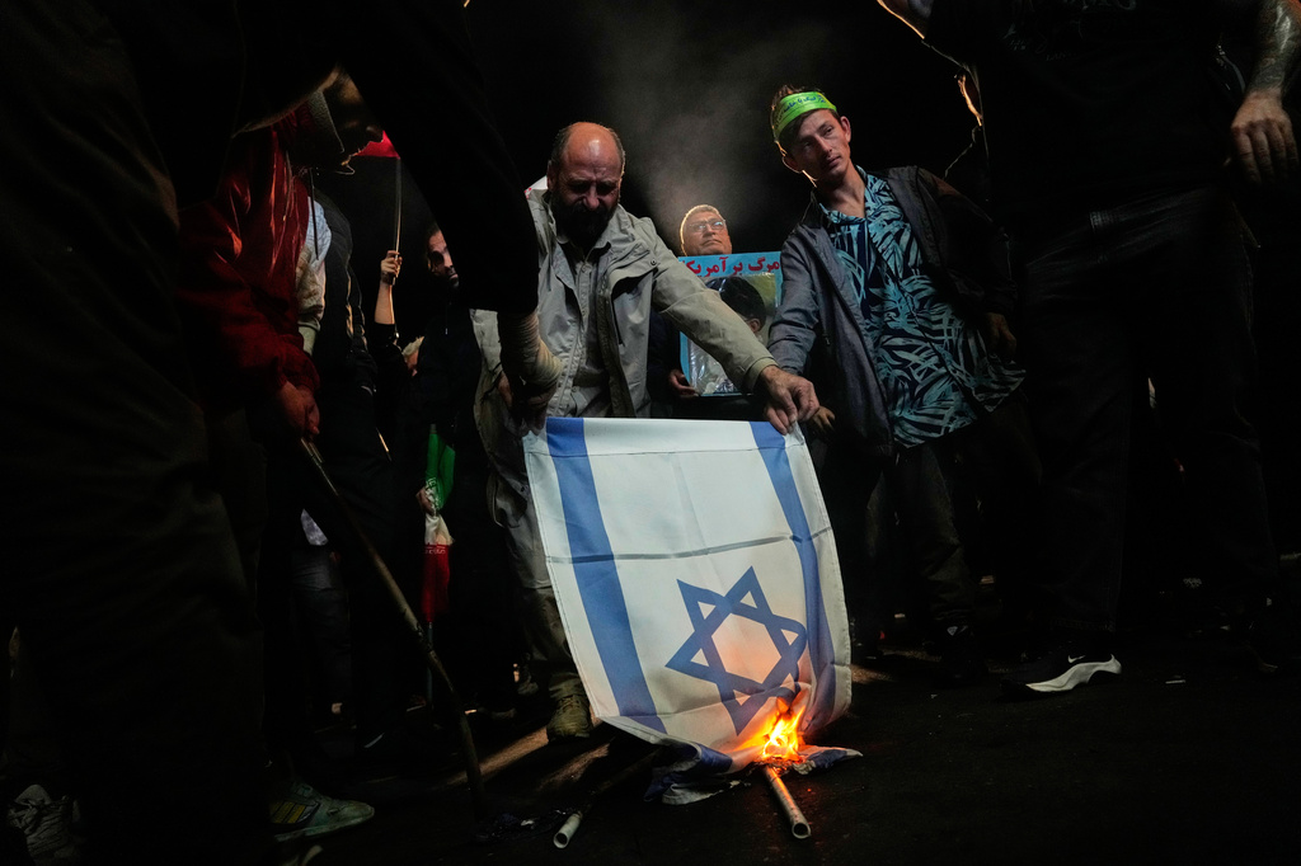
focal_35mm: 24
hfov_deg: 73.8
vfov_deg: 53.1
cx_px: 650
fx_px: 867
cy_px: 433
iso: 4000
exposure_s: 1/320
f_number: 4
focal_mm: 24
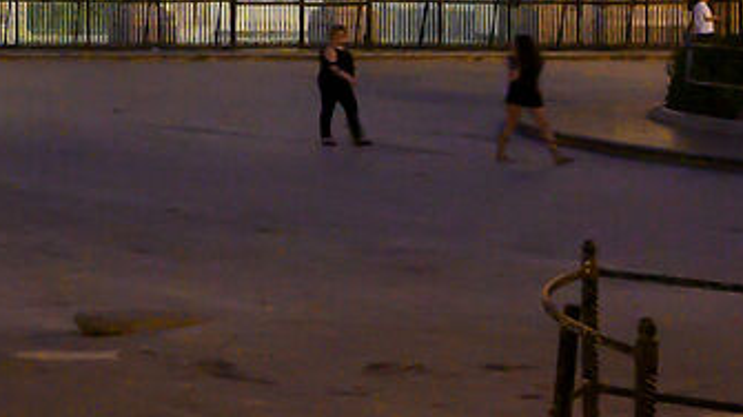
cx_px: -739
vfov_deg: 11.3
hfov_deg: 16.0
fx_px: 2067
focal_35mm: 105
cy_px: -99
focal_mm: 14
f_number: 8
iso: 6400
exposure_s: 1/25
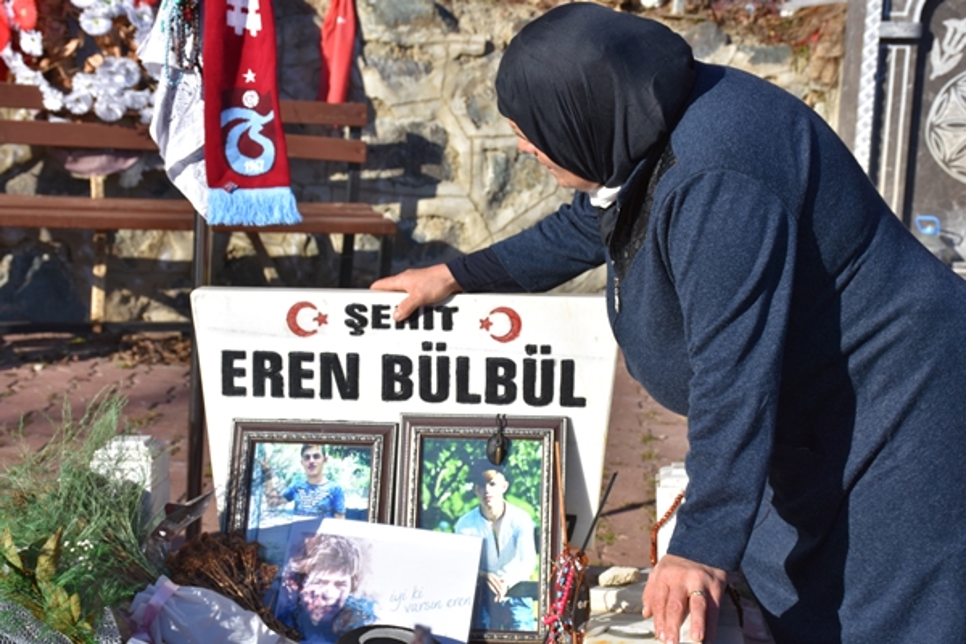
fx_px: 1690
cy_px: 322
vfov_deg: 21.6
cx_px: 483
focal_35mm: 63
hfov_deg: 31.9
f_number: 8
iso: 160
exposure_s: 1/500
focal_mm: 42
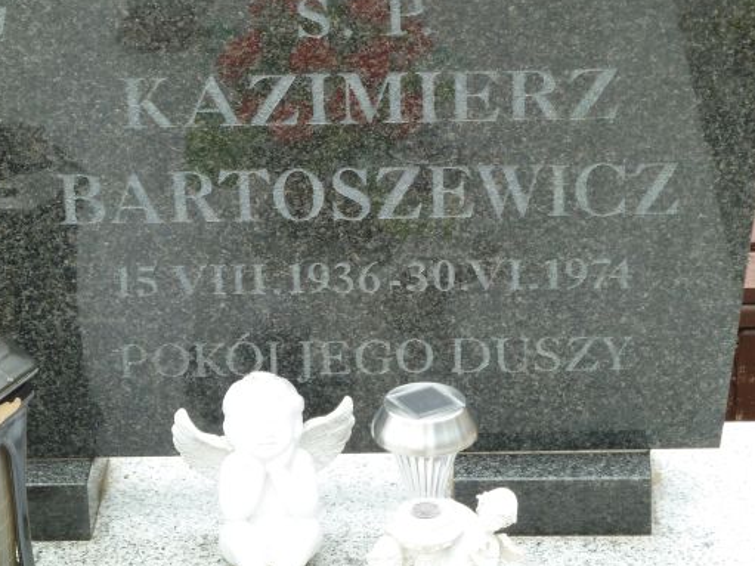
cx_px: 361
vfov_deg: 10.7
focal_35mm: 139
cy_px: 219
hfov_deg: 14.2
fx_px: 3031
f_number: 4.4
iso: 80
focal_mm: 18.2
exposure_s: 1/60
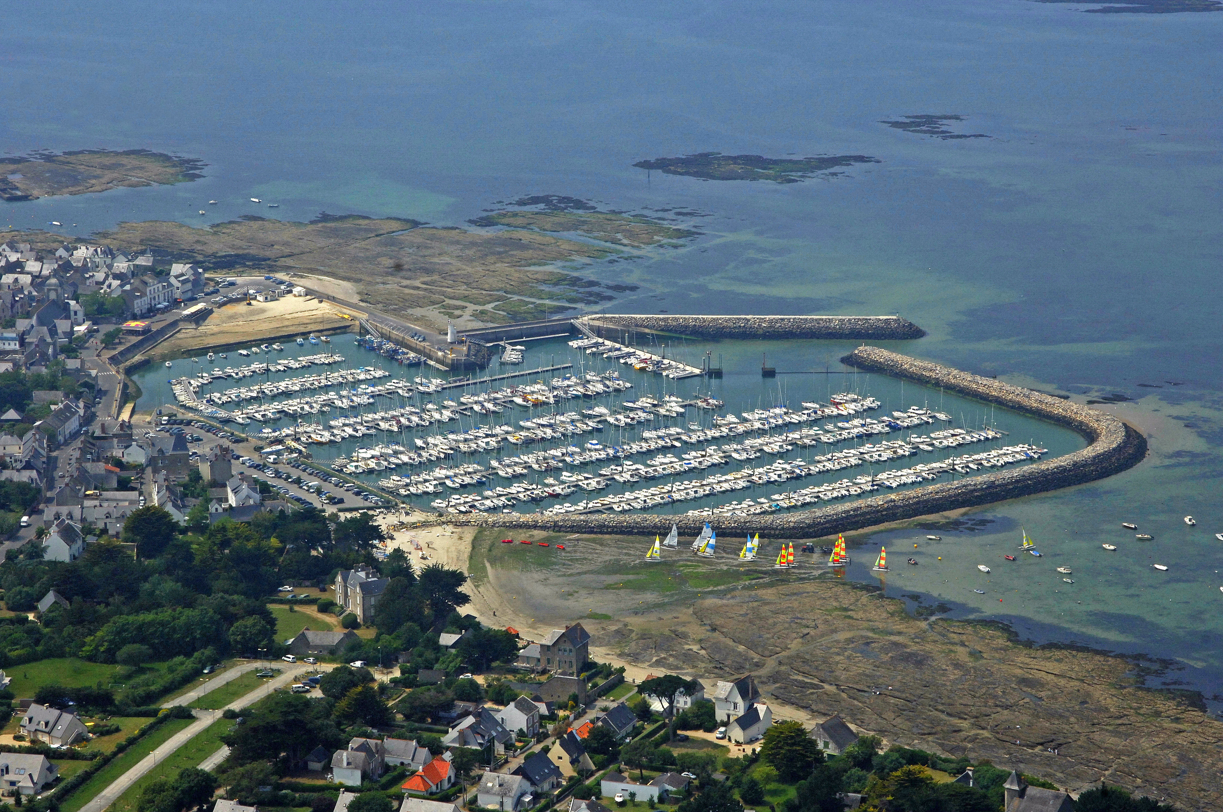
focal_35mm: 112
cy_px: 406
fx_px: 3817
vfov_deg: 12.1
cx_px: 612
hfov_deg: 18.2
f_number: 13
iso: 400
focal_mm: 75
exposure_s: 1/1000
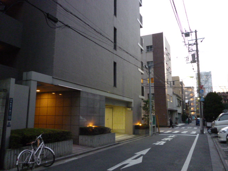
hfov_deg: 63.4
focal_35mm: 28
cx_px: 114
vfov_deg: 49.7
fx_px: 184
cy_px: 86
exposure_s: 1/13
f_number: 3.1
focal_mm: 5
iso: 800
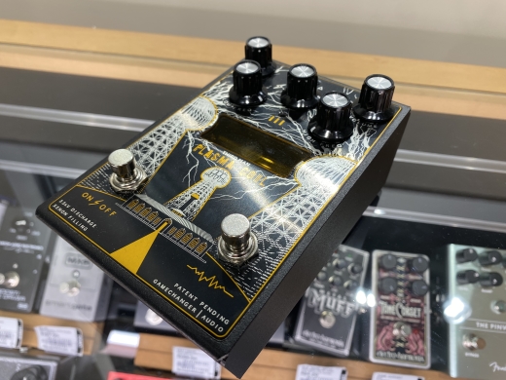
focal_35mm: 26
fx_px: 380
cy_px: 190
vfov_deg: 53.1
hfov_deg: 67.3
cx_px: 253
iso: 80
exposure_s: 1/120
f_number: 1.8
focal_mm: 4.25
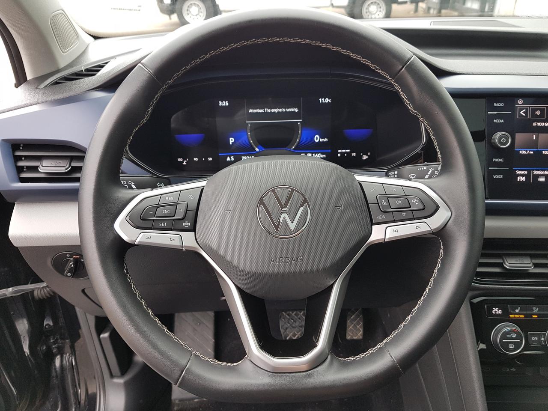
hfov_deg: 67.3
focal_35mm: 26
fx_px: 412
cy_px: 206
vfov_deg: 53.1
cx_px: 274
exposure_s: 1/50
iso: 50
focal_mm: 4.2
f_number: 1.7
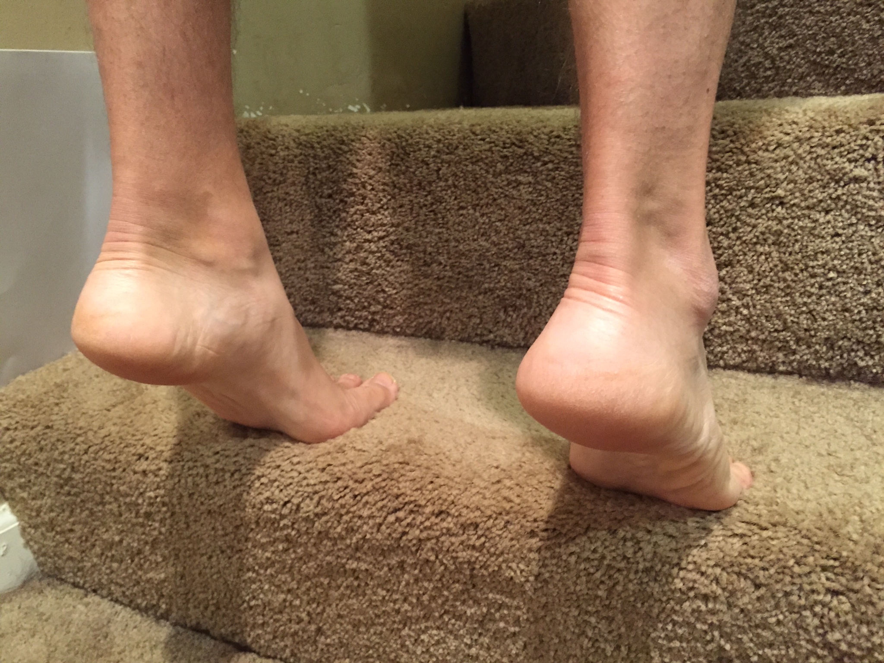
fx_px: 741
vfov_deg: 48.2
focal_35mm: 29
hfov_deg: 61.7
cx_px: 442
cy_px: 332
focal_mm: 4.15
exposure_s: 1/15
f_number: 2.2
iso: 320
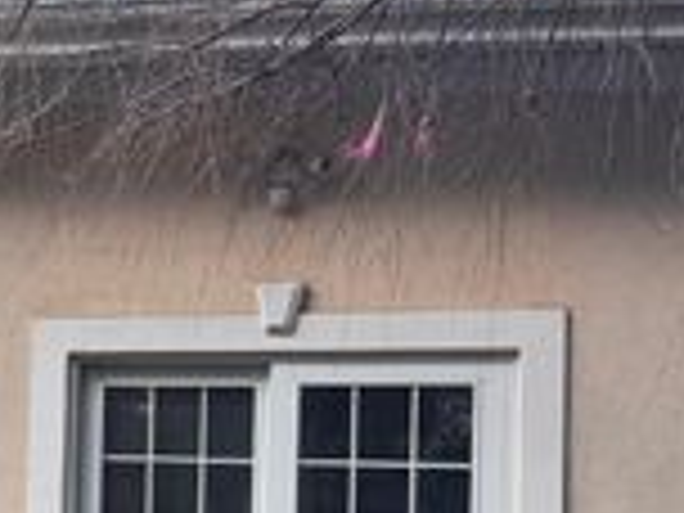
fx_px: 1561
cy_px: 425
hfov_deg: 22.2
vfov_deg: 18.5
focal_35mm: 79
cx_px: -198
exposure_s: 1/121
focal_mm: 6.76
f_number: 1.78
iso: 100
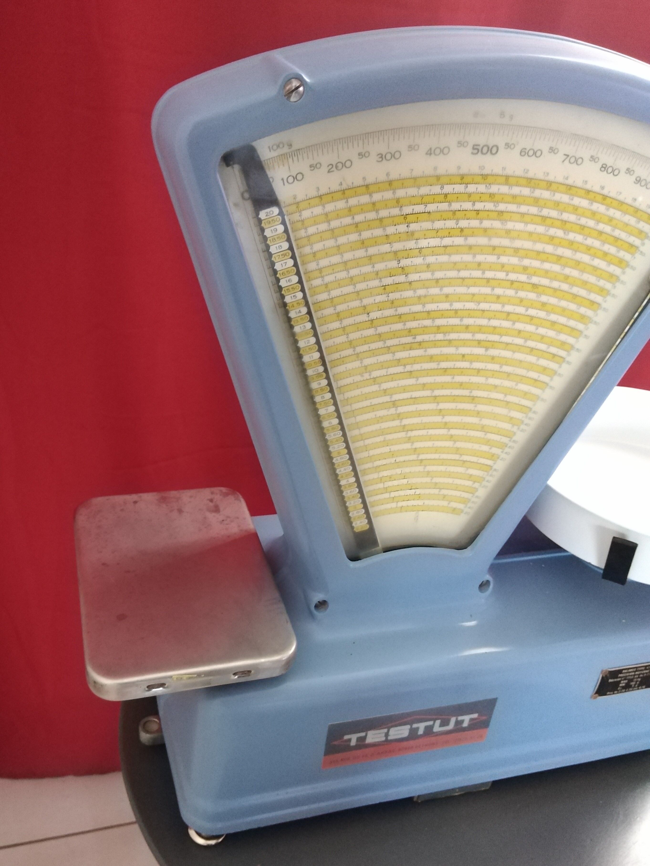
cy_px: 433
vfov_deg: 67.3
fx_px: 651
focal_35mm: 26
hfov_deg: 53.1
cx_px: 325
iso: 1281
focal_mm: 3.6
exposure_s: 1/17.1
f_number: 1.8
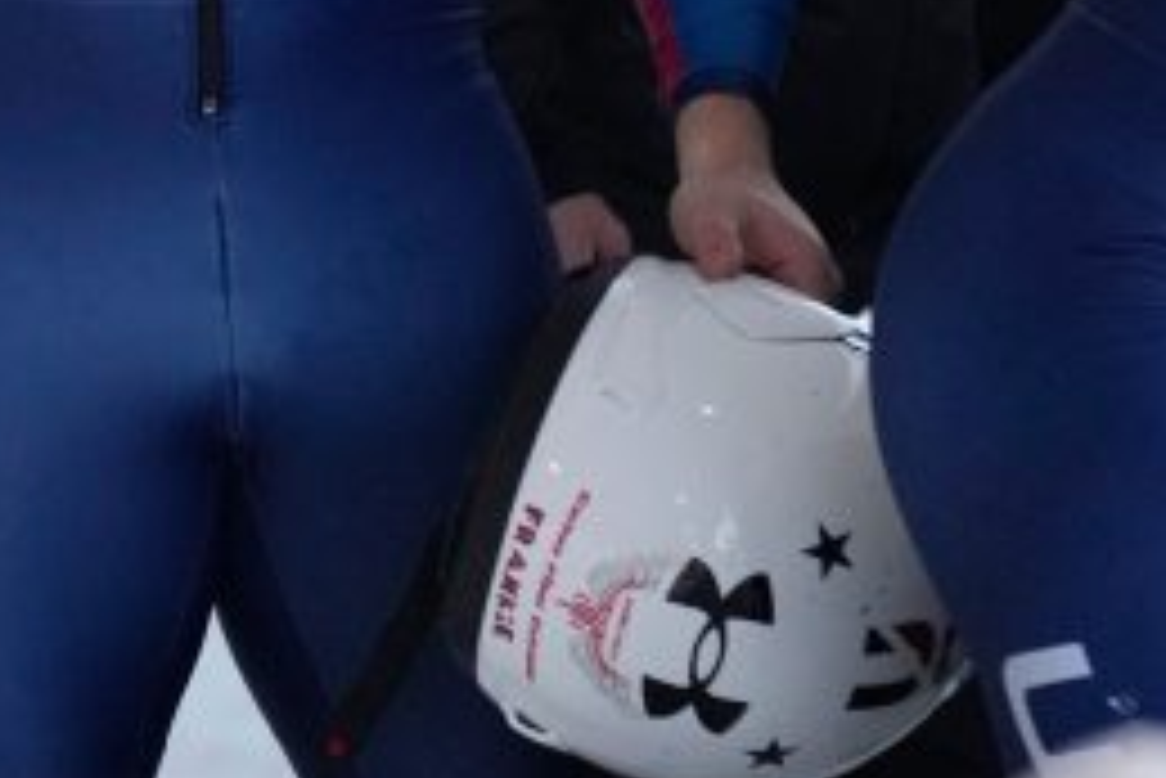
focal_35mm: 587
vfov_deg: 2.3
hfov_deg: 3.5
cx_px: -819
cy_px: -477
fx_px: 19022
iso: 1600
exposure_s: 1/3200
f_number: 2.8
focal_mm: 155
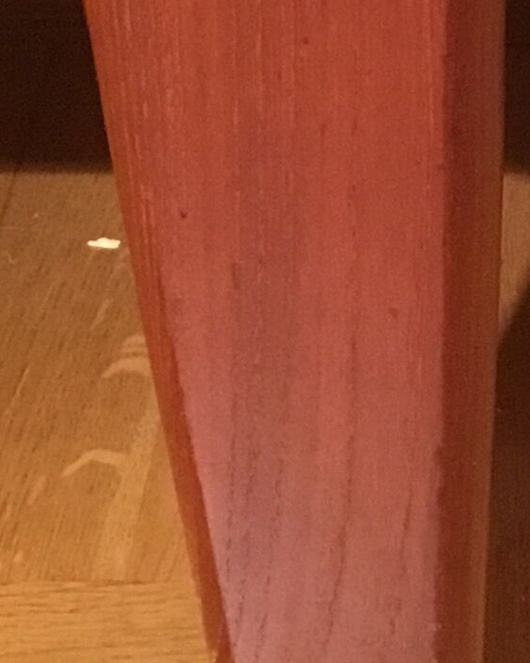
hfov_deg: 10.8
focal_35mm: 141
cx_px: 543
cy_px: 140
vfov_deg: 13.6
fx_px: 2765
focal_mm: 3.3
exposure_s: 1/17
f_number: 2.4
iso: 200
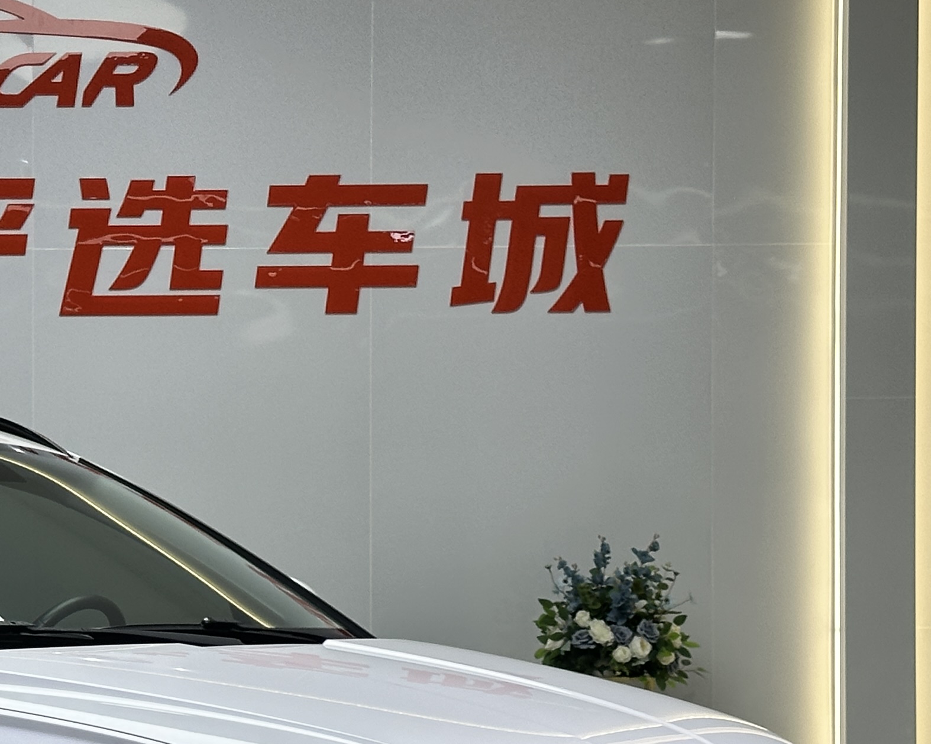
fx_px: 3306
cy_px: 579
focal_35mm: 120
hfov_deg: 15.6
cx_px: -123
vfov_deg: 12.8
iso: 50
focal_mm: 6.86
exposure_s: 1/183
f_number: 1.78
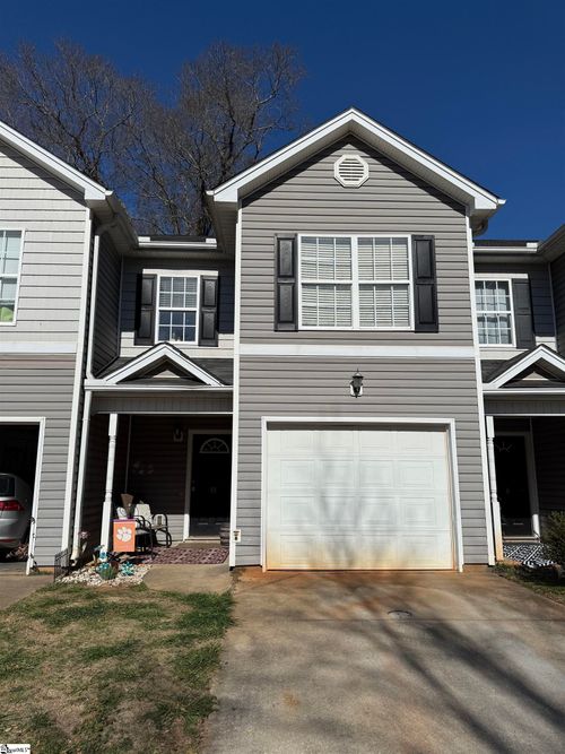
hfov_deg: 56.8
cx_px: 282
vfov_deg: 71.6
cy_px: 377
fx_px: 522
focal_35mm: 24
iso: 80
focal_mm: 6.76
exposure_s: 1/14286
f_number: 1.78
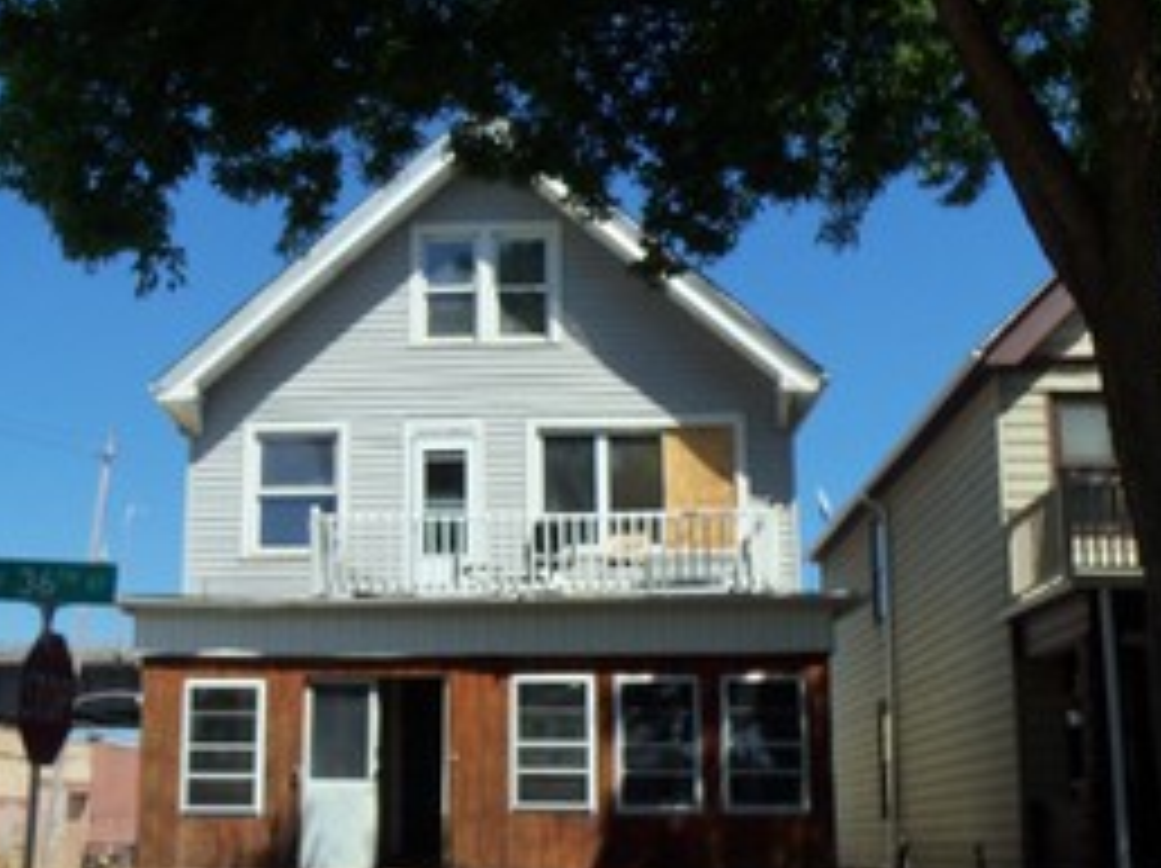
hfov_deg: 41.6
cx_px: 387
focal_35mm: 45
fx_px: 1508
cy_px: 522
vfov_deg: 32.0
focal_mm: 5.2
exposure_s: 1/160
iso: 80
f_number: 8.6
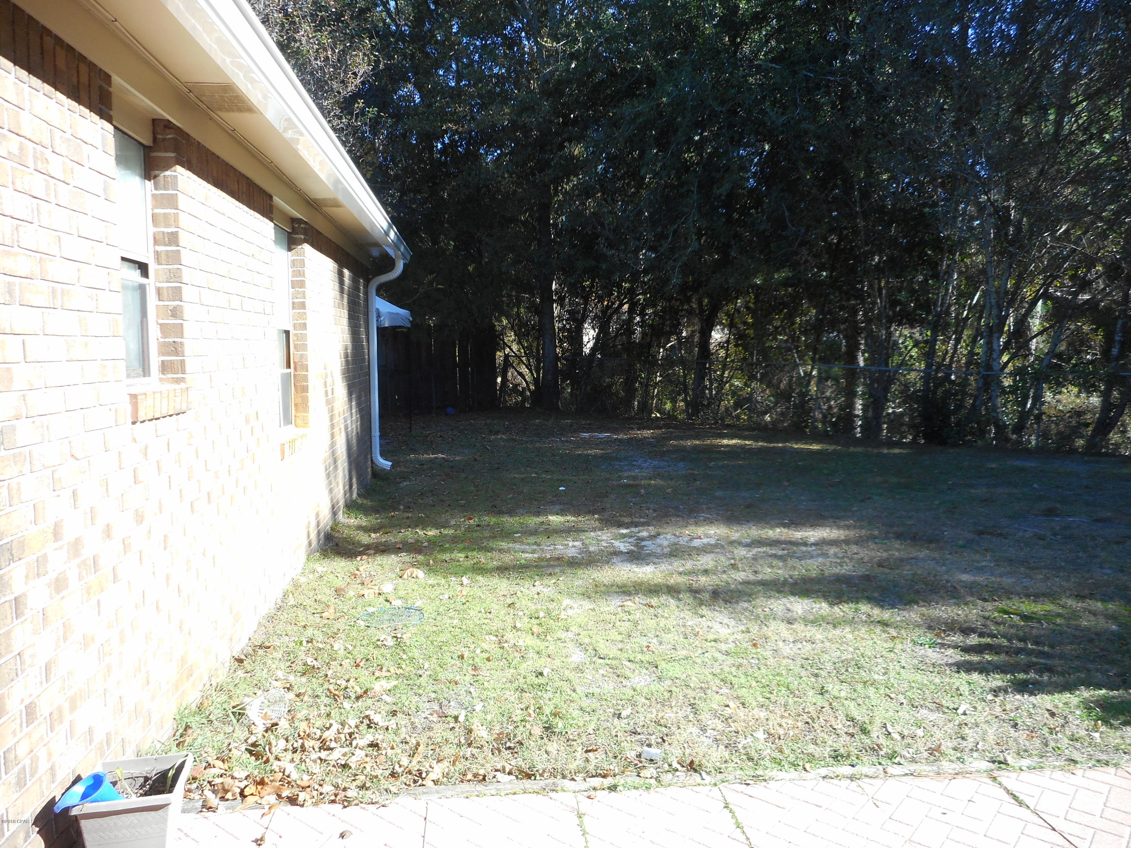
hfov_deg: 69.4
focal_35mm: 25
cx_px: 566
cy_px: 424
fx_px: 817
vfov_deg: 54.9
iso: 80
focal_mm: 4.5
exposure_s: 1/125
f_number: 3.7
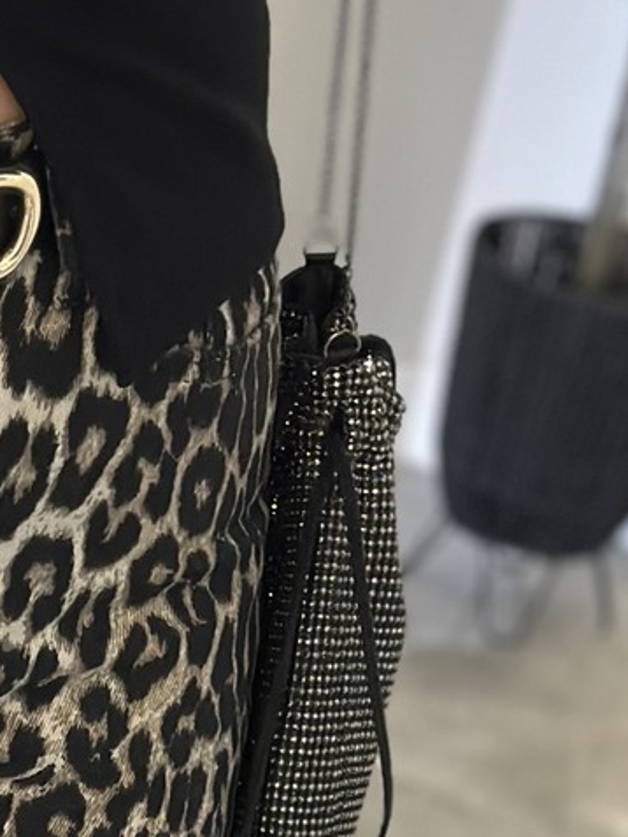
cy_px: 1307
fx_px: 3893
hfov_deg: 9.1
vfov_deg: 11.7
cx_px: -212
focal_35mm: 161
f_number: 1.78
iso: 400
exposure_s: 1/54
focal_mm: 6.86
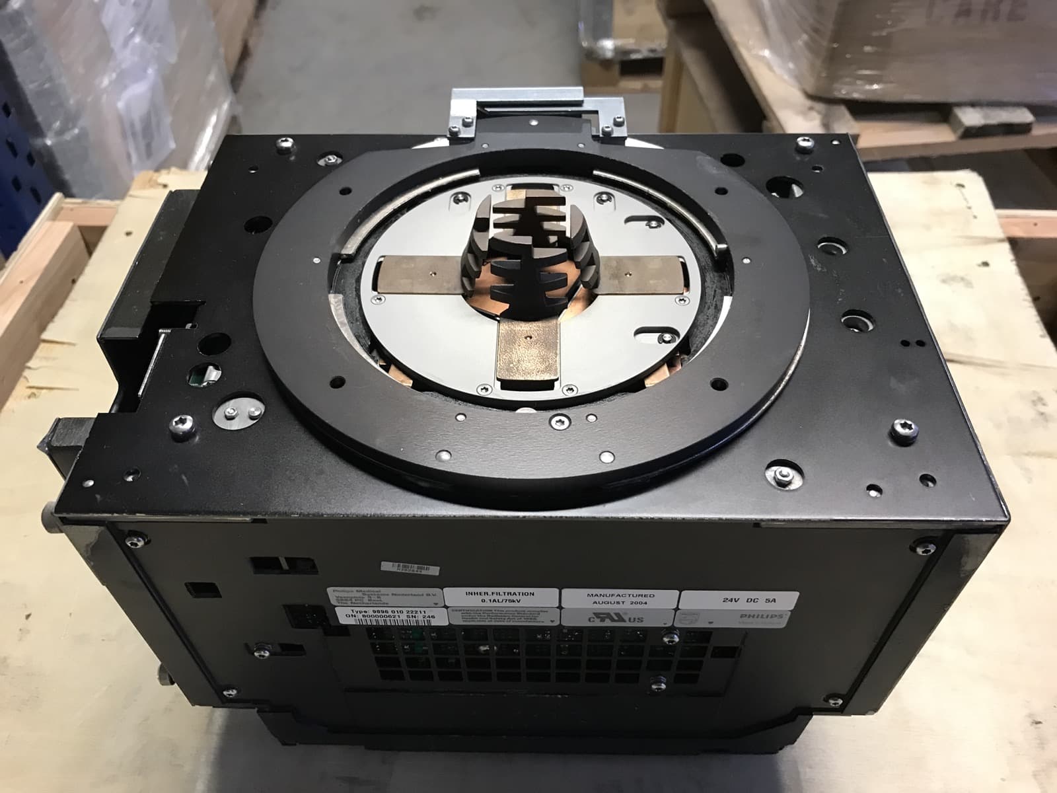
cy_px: 396
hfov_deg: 63.4
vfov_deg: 49.7
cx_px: 528
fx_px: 855
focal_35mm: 28
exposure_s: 1/17
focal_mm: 3.99
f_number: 1.8
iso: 80
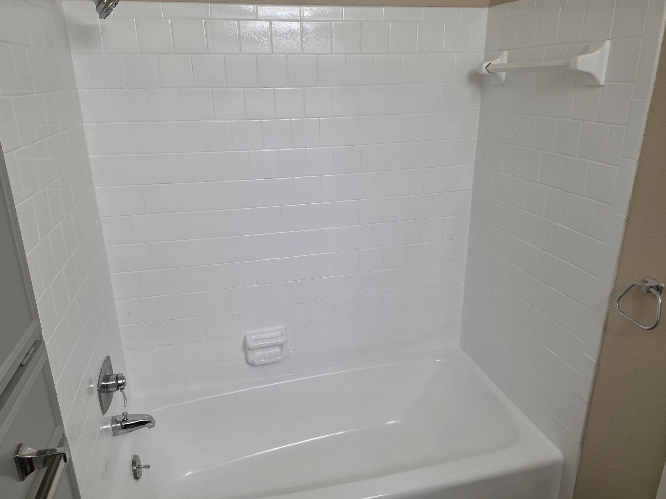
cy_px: 242
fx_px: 462
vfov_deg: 56.8
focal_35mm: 24
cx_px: 337
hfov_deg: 71.6
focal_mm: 6.5
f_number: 1.4
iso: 160
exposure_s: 1/120
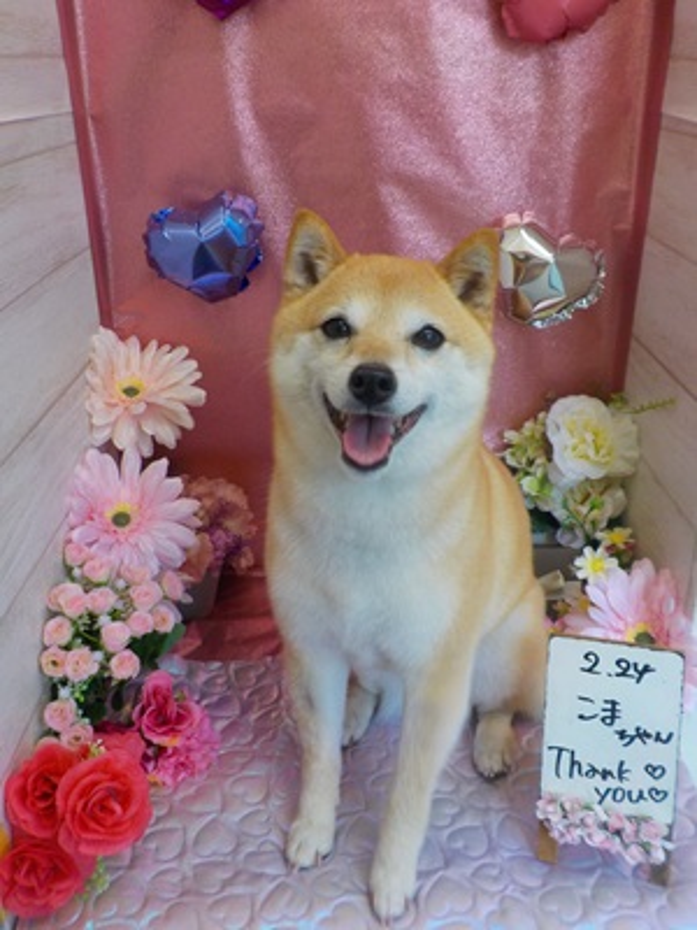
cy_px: 465
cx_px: 348
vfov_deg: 60.0
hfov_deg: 46.8
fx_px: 805
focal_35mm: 30
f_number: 3.3
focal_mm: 4.1
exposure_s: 1/40
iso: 125
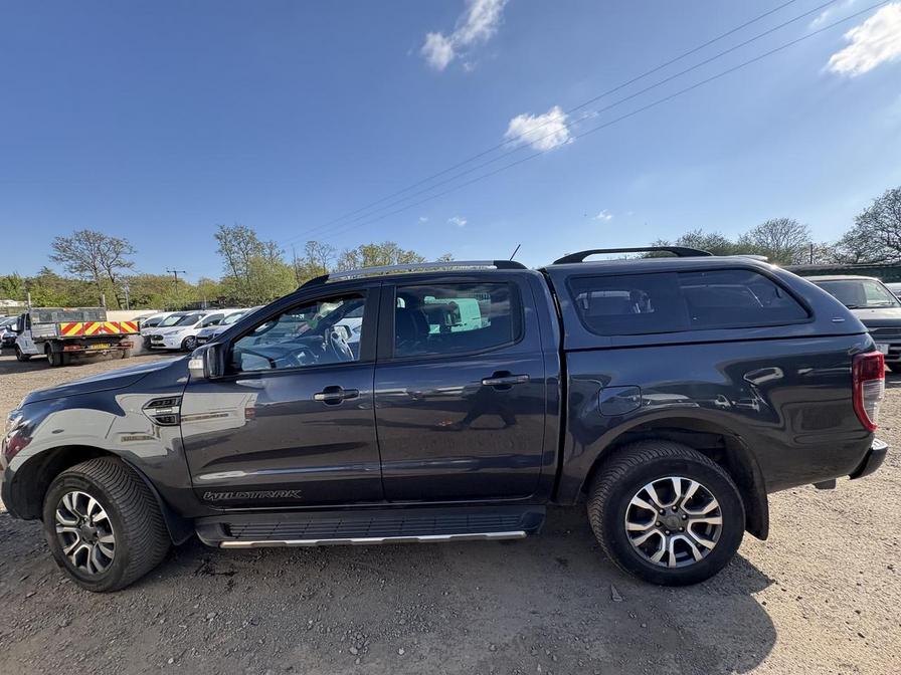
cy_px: 338
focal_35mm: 14
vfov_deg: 85.7
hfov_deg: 102.1
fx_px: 364
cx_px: 450
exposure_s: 1/821
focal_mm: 2.22
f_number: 2.2
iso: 50
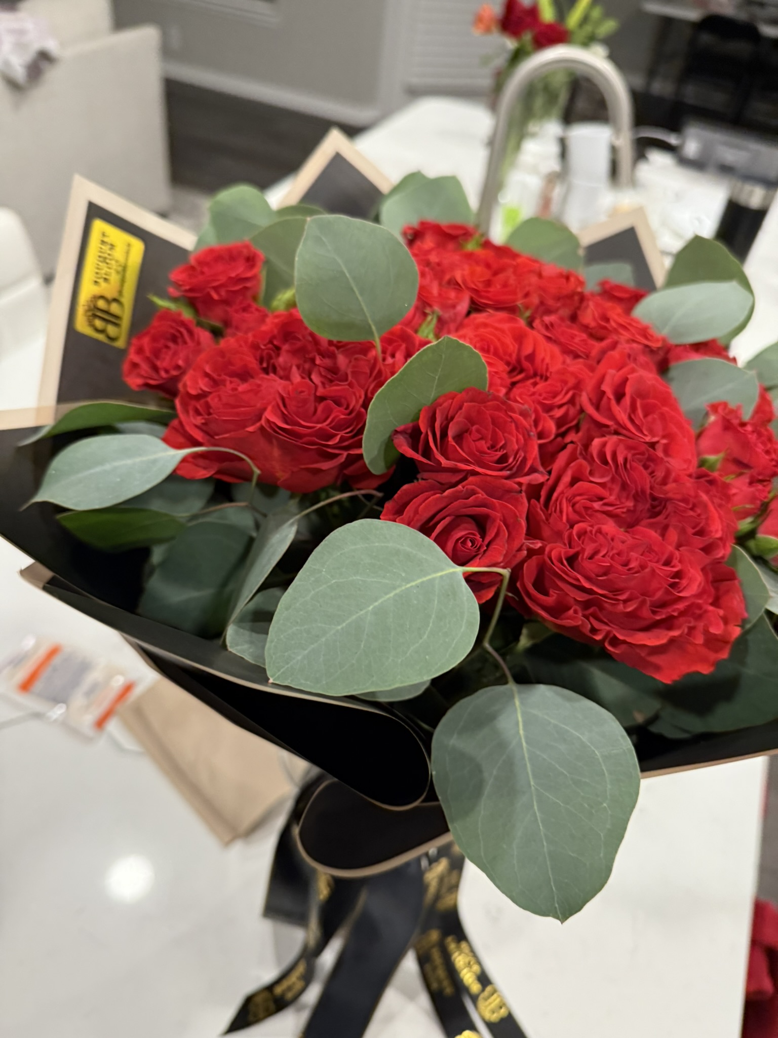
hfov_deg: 56.8
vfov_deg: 71.6
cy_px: 519
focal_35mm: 24
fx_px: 719
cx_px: 389
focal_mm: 6.76
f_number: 1.78
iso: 320
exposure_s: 1/60
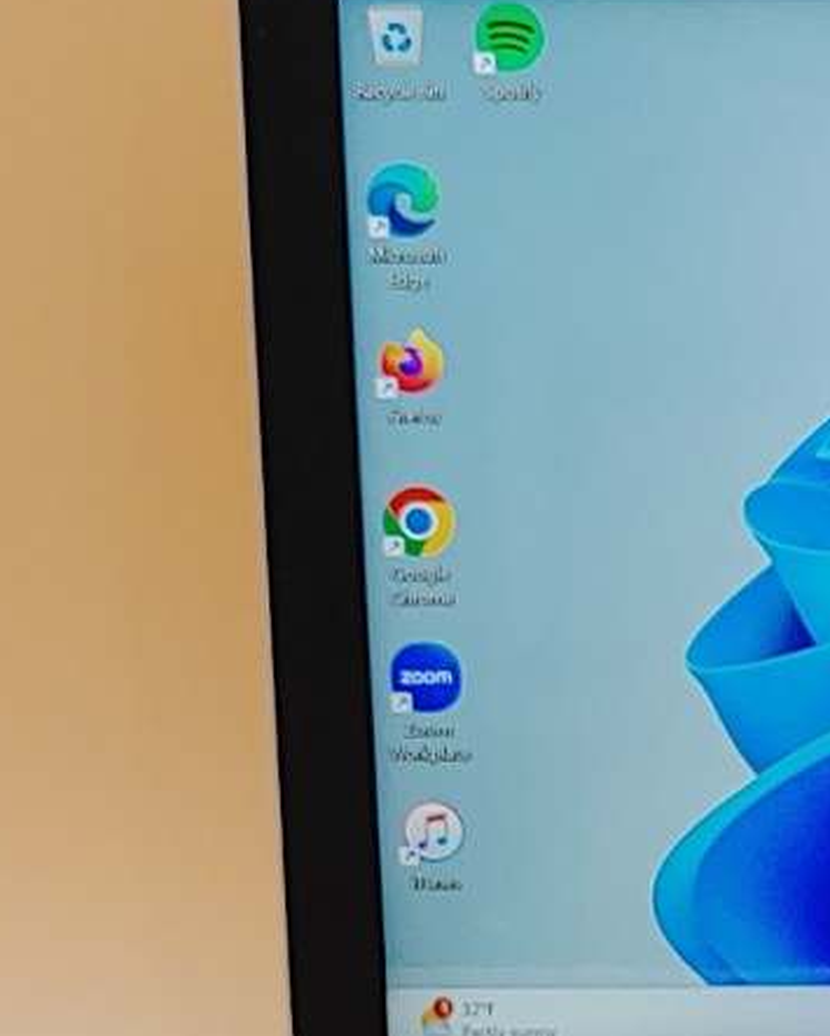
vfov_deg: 14.6
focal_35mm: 130
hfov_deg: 11.3
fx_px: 3988
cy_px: 1006
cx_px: 1321
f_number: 1.8
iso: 50
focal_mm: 4.36
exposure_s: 1/74
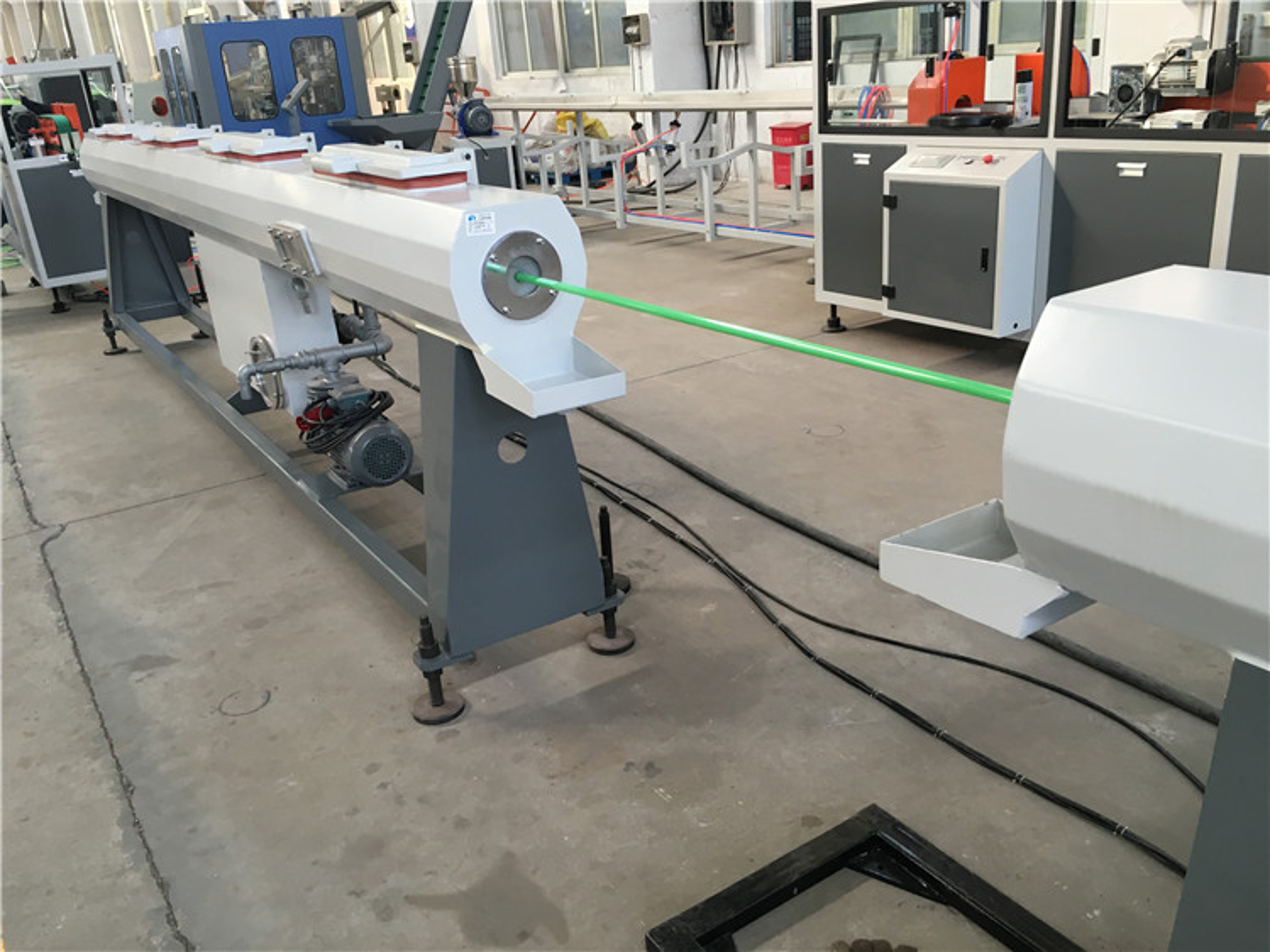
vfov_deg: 48.2
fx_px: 1064
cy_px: 476
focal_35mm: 29
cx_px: 635
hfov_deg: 61.7
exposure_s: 1/33
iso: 64
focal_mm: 4.15
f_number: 2.2
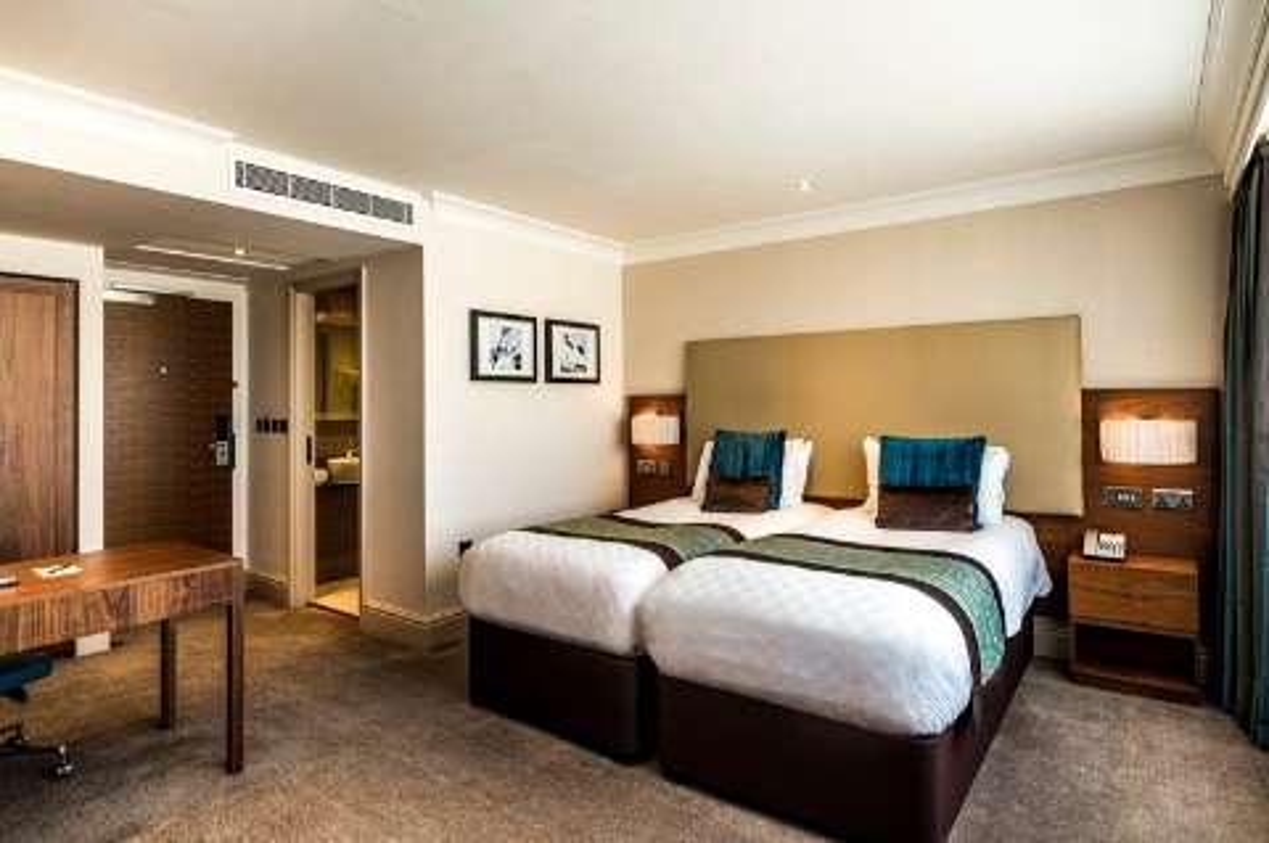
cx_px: 634
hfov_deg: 87.0
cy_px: 422
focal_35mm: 19
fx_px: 669
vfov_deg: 64.4
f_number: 11
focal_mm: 19
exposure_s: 1/6
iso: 64
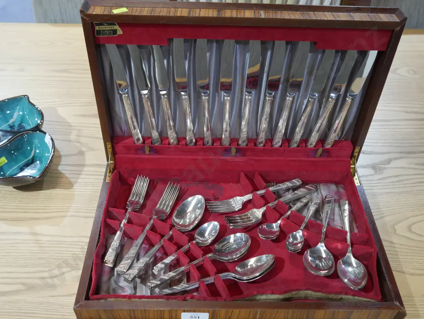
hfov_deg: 51.3
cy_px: 160
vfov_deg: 39.7
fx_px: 441
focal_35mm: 36
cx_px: 212
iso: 800
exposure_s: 1/60
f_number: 4
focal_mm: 18
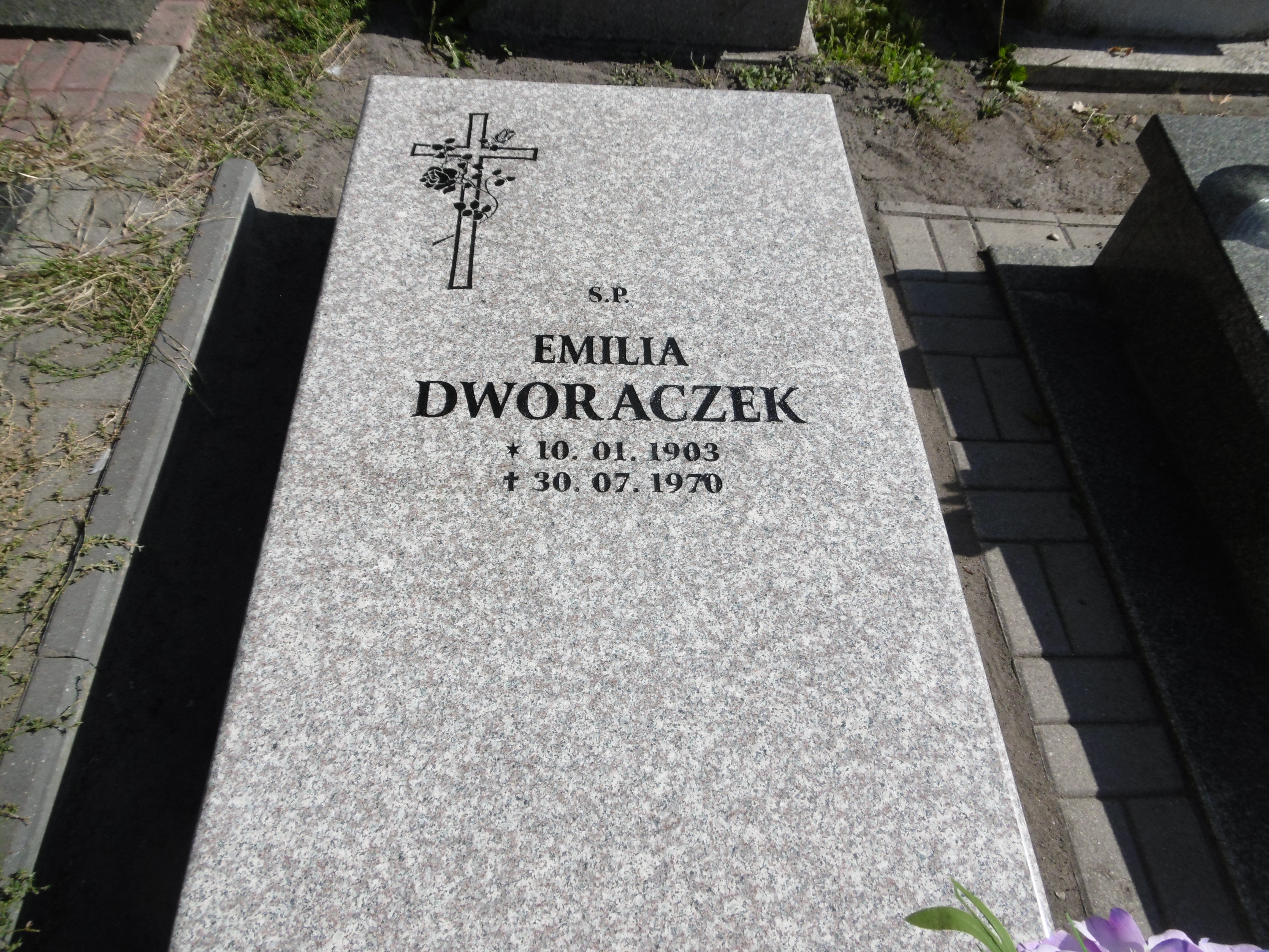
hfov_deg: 71.6
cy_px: 476
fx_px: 880
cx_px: 634
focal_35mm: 24
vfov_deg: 56.8
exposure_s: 1/320
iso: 100
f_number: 7.8
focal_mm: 4.3
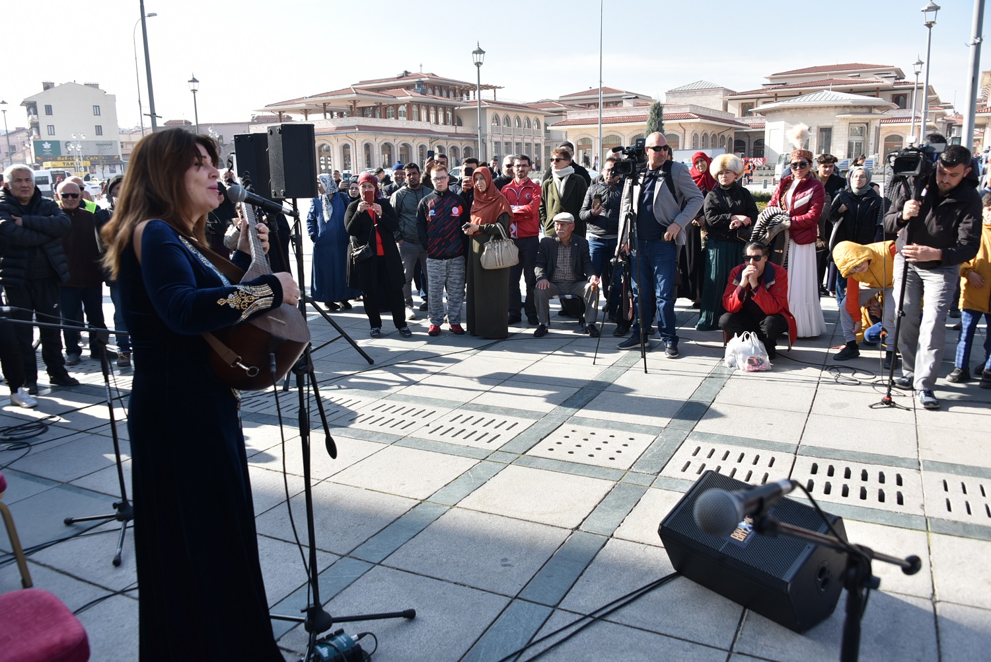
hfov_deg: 65.5
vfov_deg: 46.4
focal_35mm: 28
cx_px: 496
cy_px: 331
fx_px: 771
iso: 100
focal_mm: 28
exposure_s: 1/200
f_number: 6.3
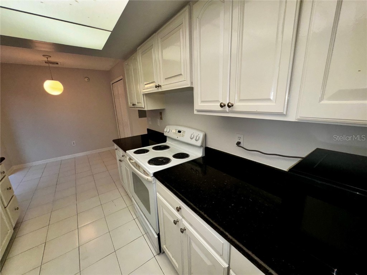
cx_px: 184
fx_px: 148
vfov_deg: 85.7
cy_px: 138
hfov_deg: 102.1
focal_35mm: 14
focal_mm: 2.22
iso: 125
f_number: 2.2
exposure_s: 1/120
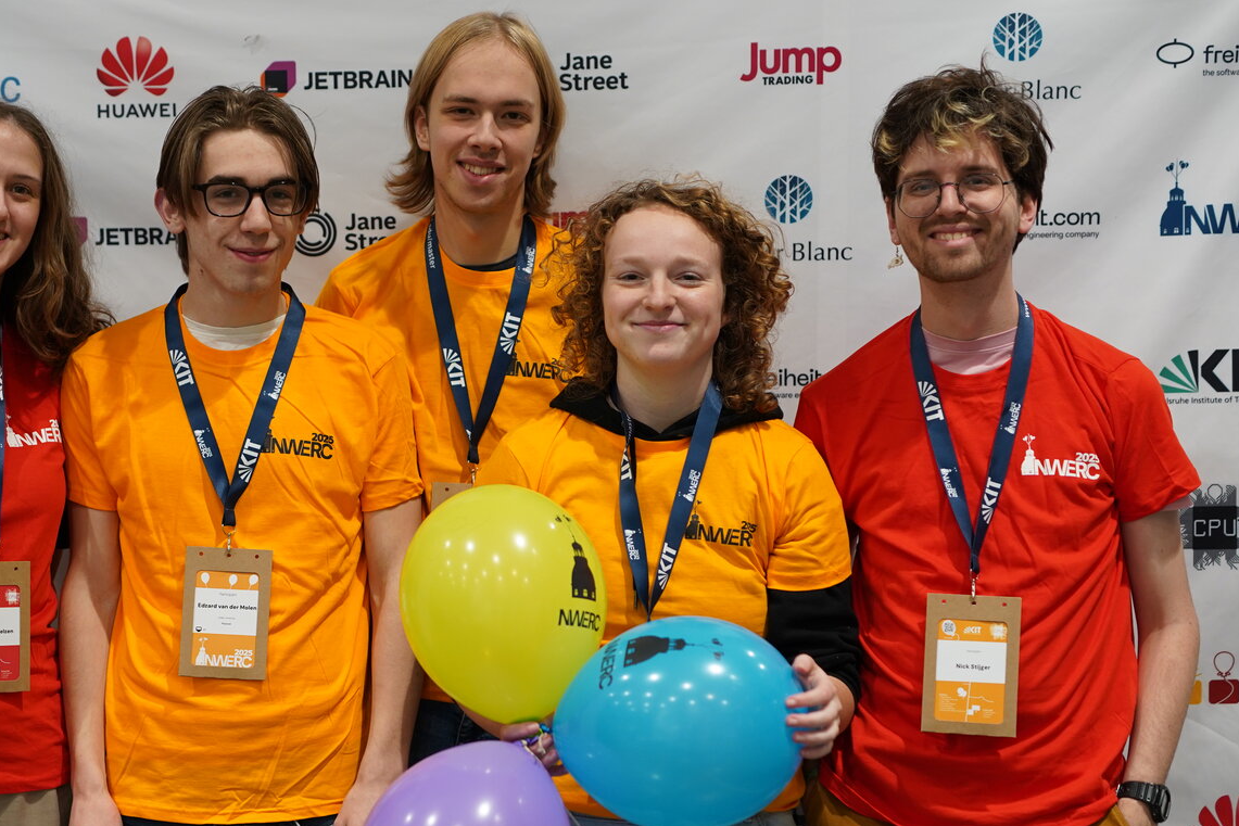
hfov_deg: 28.4
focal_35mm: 71
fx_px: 2444
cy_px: 498
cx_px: 476
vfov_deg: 19.2
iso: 640
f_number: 2
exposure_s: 1/125
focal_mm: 50
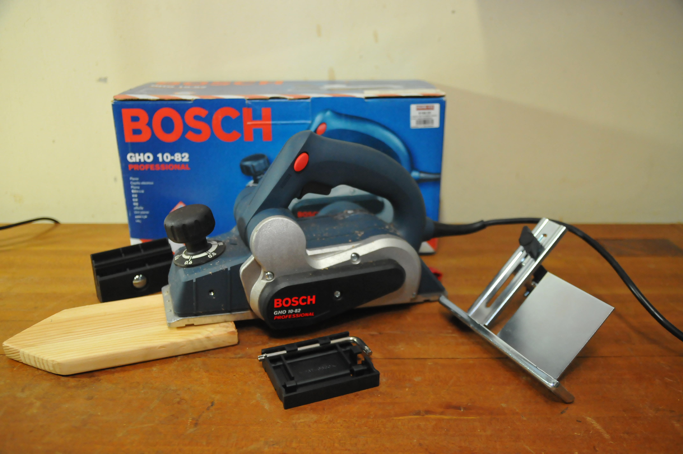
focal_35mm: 33
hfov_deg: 57.3
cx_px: 342
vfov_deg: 39.9
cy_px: 227
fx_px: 625
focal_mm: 22
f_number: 2.8
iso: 1600
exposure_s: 1/200
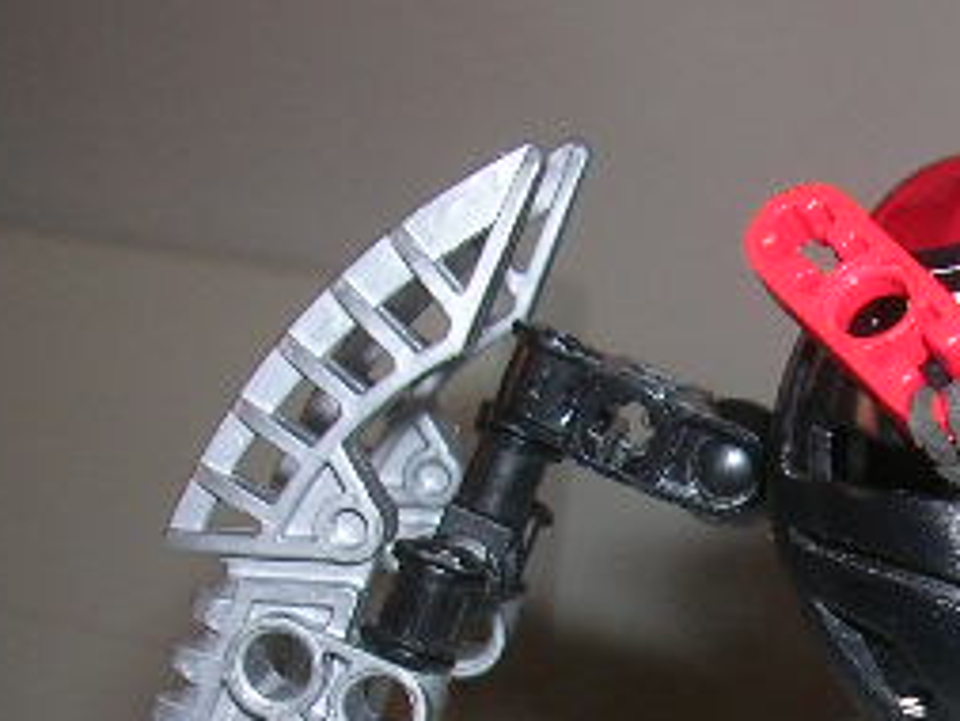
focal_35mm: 96
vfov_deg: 15.3
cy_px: 634
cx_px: 1040
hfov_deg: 19.6
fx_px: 2664
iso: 50
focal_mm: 5.8
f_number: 2.8
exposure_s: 1/60.1
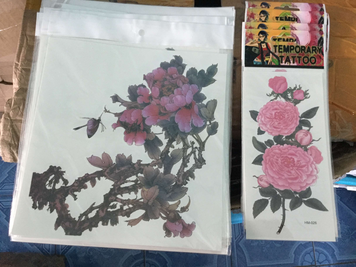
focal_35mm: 31
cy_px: 134
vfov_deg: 45.4
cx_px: 178
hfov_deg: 58.4
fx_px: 319
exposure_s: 1/24
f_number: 2.4
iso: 200
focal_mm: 3.3
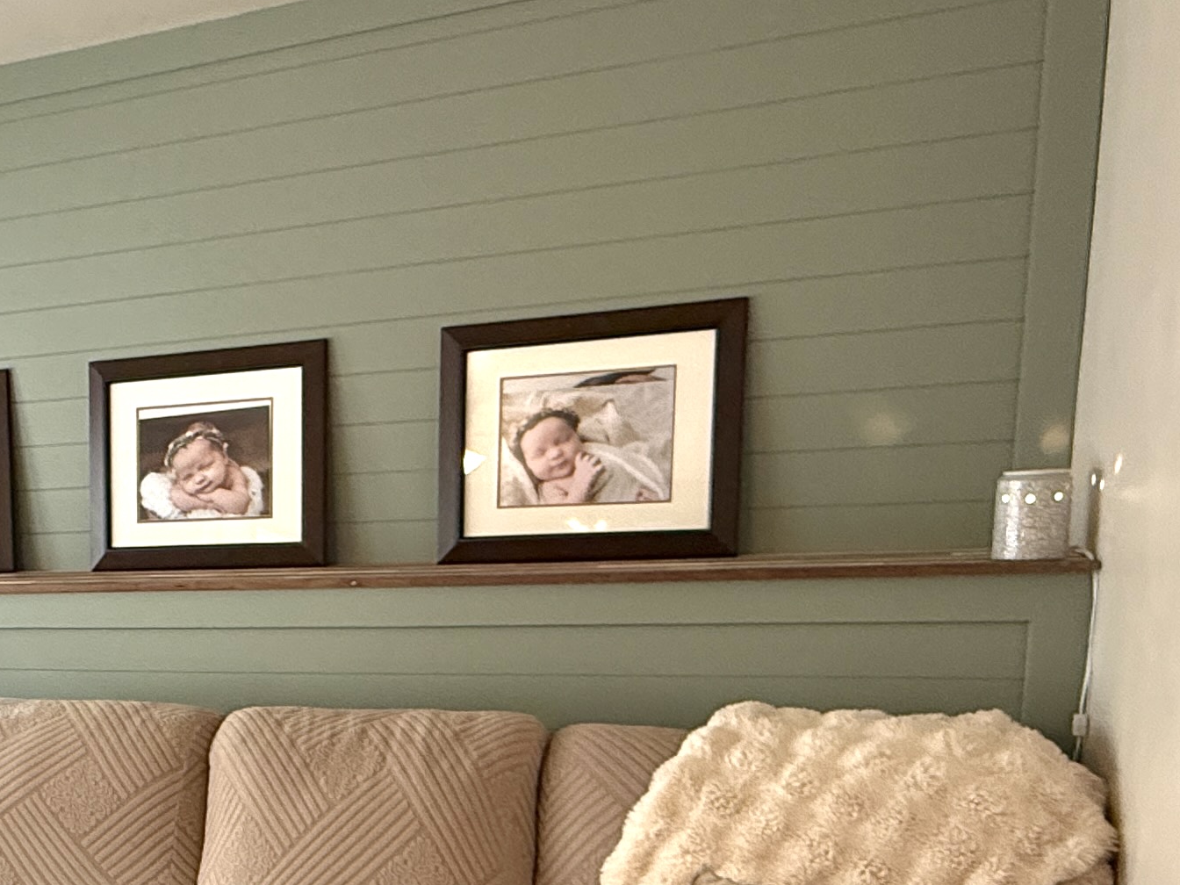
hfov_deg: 41.2
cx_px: 116
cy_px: 777
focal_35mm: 42
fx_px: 1432
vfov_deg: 32.8
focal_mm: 2.22
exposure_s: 1/120
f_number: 2.2
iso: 400
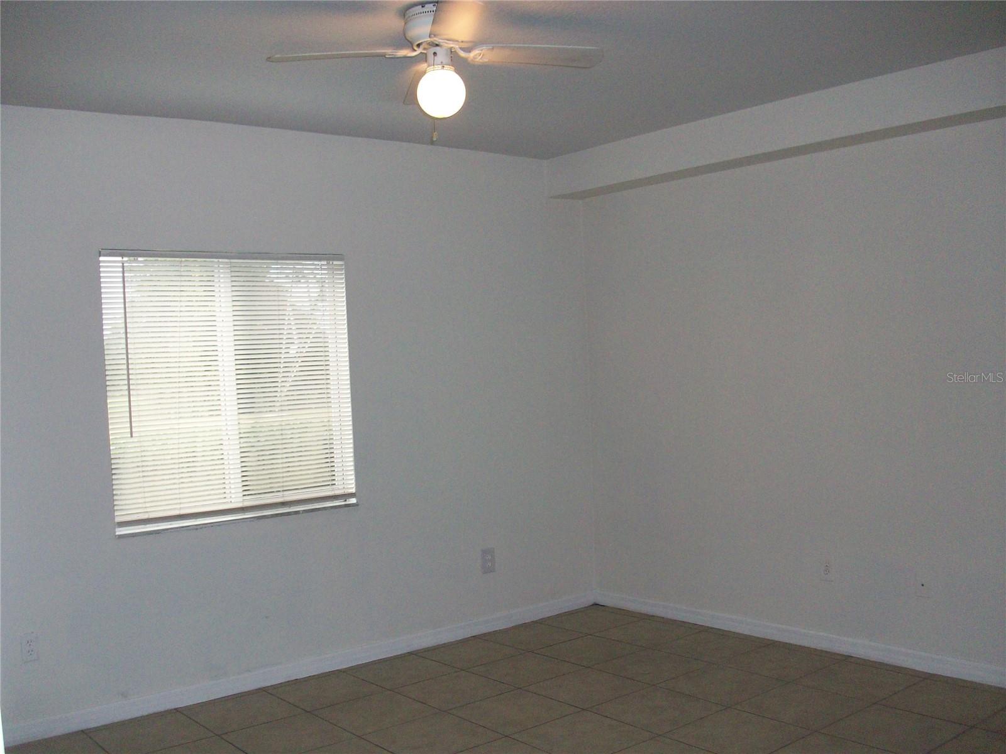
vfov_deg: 41.8
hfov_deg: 54.0
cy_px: 377
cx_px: 503
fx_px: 988
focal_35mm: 34
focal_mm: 5.7
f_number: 2.8
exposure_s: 1/60
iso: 160
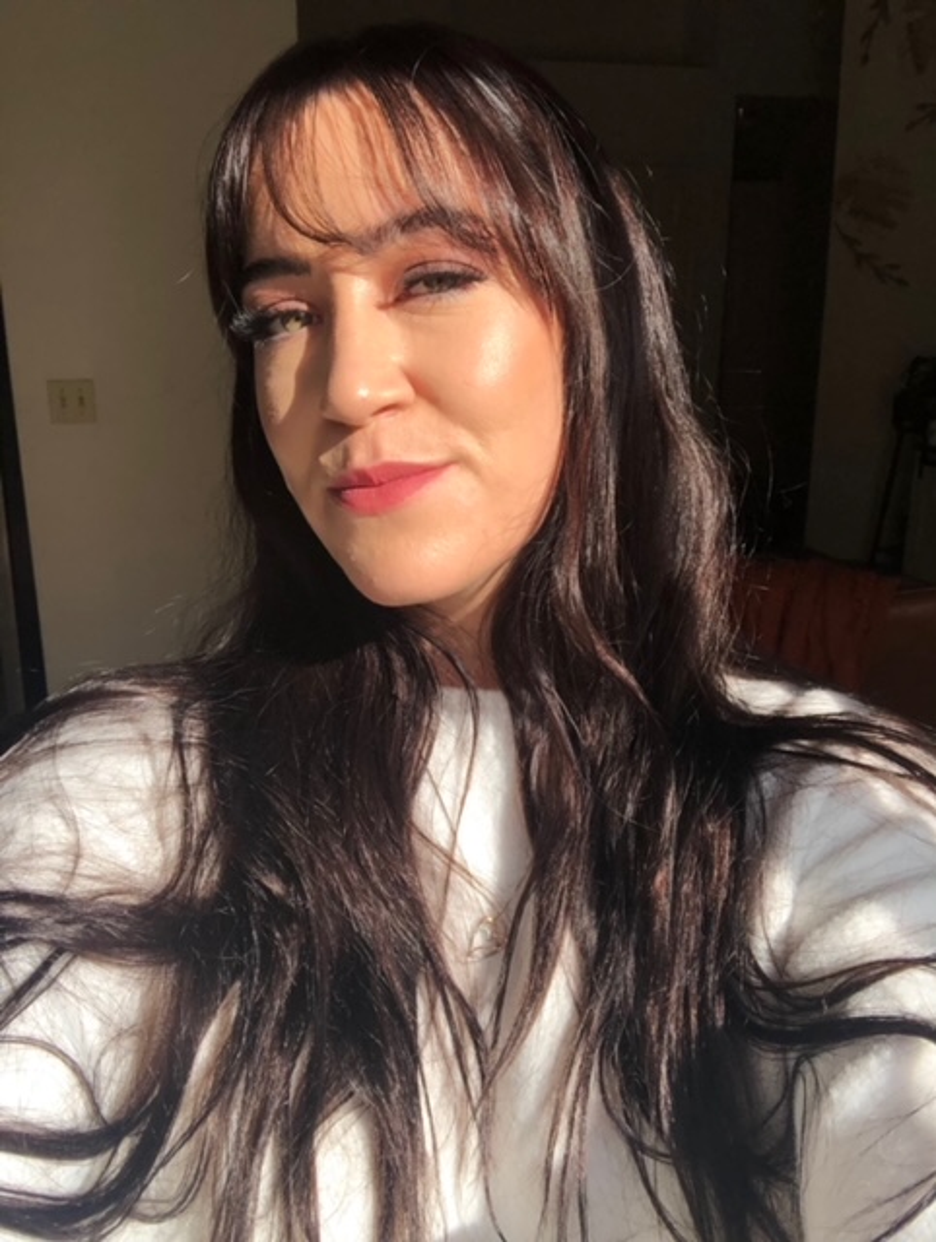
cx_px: 468
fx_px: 1151
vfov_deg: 56.7
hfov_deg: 44.3
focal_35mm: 32
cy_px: 621
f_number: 2.2
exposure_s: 1/833
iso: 20
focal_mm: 2.87
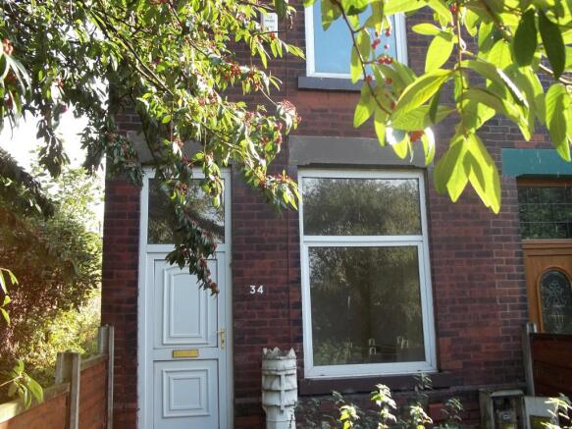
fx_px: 595
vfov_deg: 39.6
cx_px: 286
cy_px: 214
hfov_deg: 51.4
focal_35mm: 36
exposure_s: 1/100
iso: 64
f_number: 3.1
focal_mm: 6.5
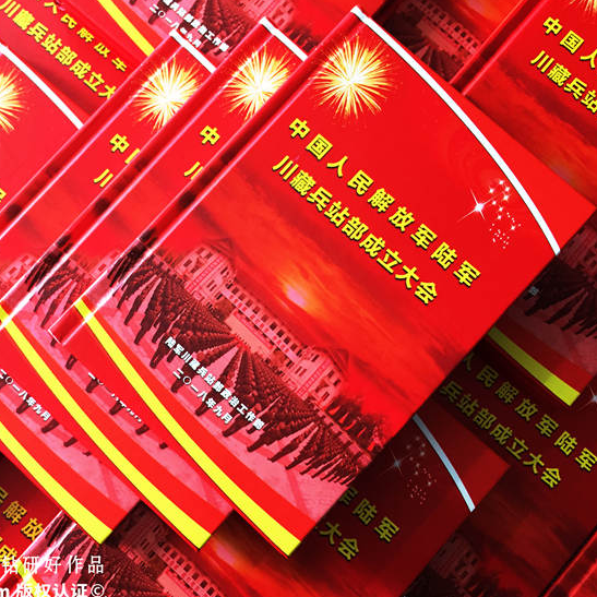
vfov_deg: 44.9
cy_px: 290
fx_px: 722
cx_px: 188
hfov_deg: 44.1
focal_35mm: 37
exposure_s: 1/33
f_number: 2.2
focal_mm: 4.15
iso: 160
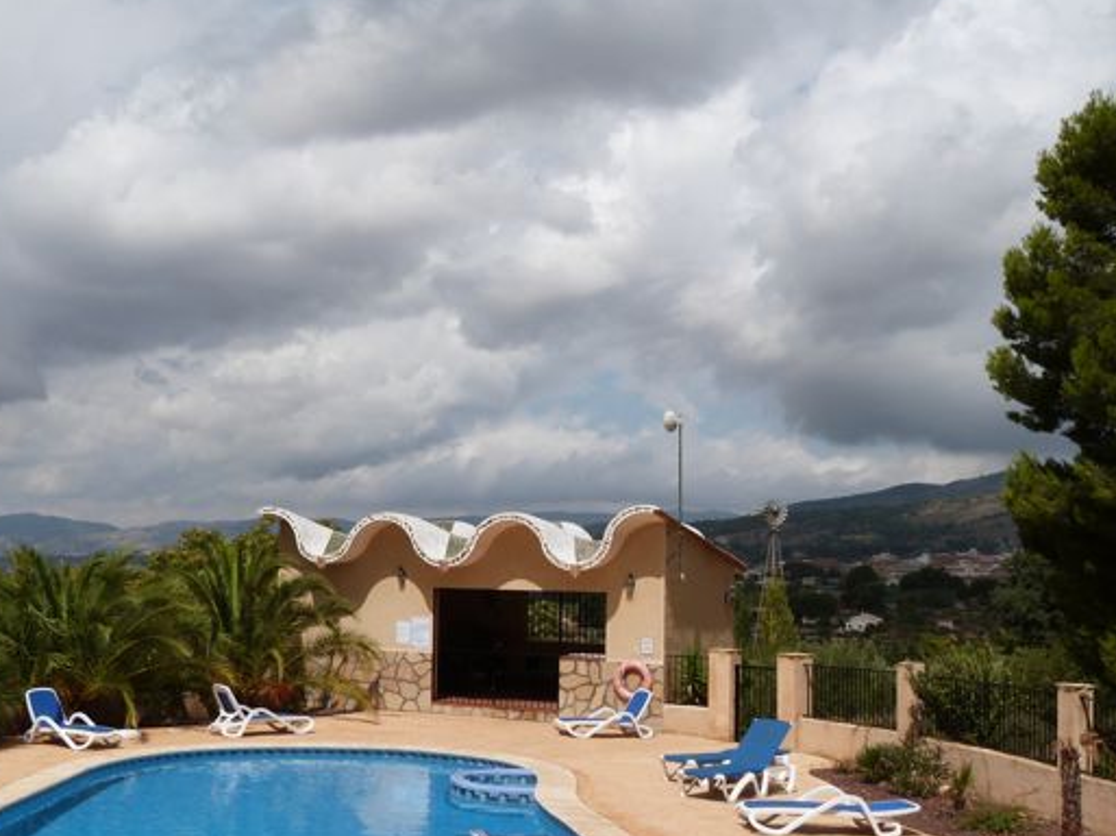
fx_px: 1418
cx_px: 456
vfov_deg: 32.6
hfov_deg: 42.8
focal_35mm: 44
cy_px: 551
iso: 100
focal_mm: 5.7
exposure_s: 1/1000
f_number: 5.6
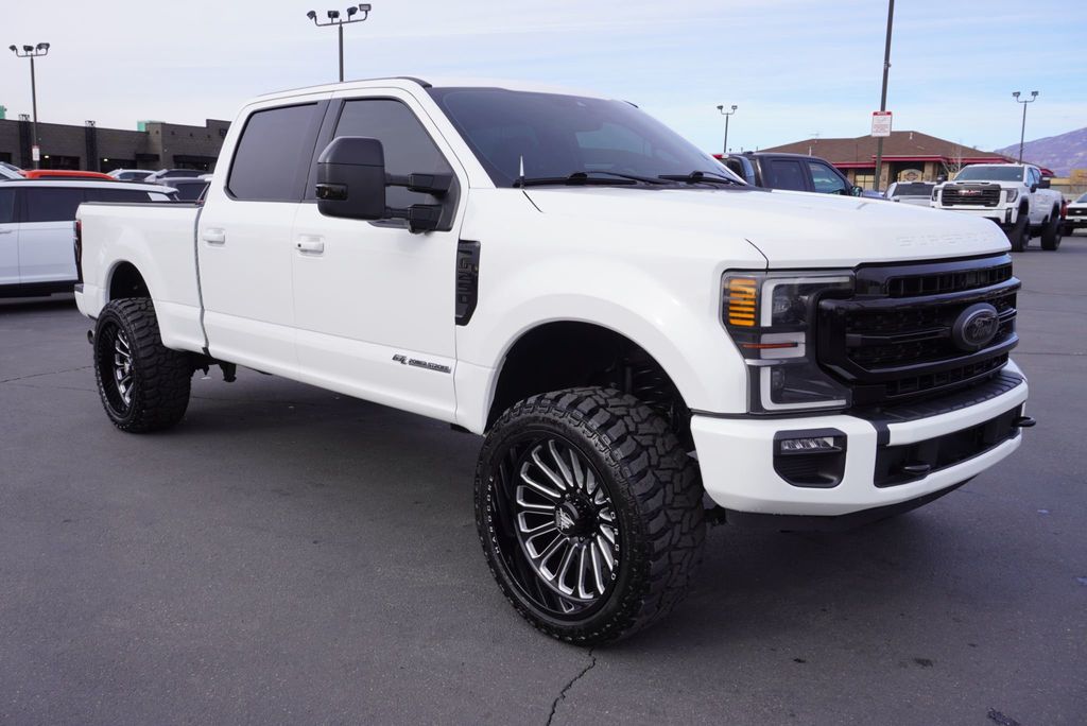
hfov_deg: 59.5
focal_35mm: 32
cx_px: 544
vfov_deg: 41.8
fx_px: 952
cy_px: 363
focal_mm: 21
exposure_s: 1/125
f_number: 8
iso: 100
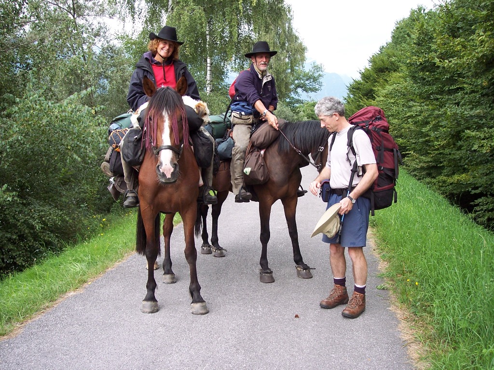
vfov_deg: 36.8
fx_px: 557
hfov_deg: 47.9
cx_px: 247
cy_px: 185
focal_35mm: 39
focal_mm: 8
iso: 100
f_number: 3.4
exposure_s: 1/250
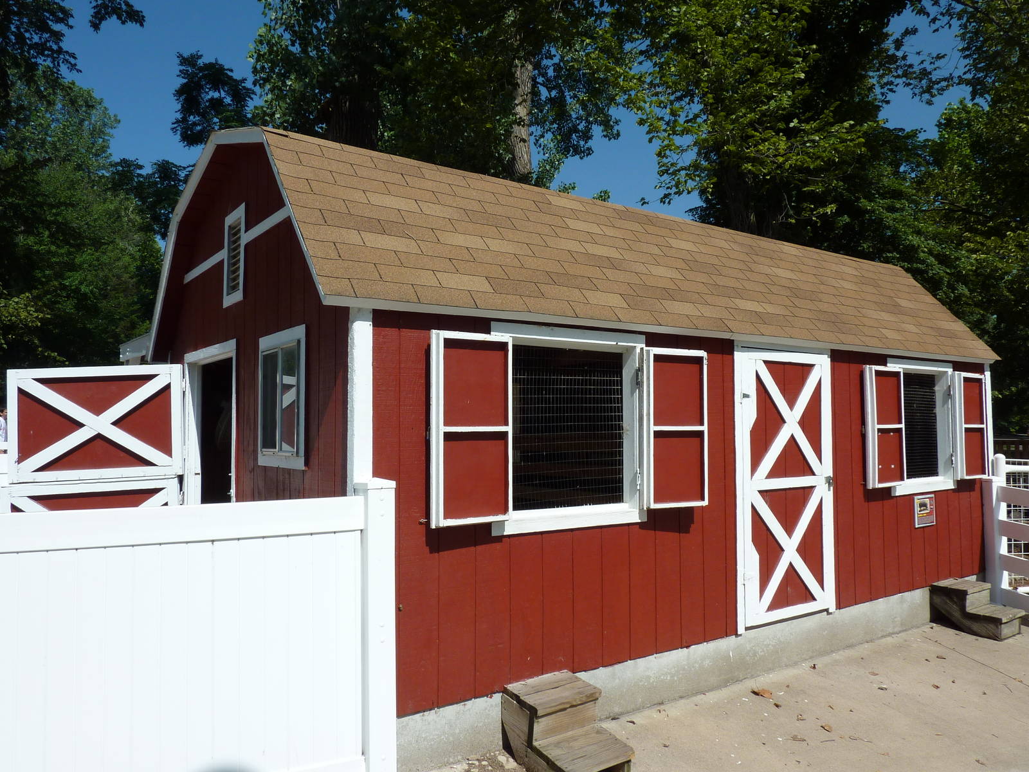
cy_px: 386
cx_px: 514
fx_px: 743
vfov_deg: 54.9
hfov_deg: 69.4
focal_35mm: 25
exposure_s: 1/640
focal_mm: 4.1
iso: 80
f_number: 5
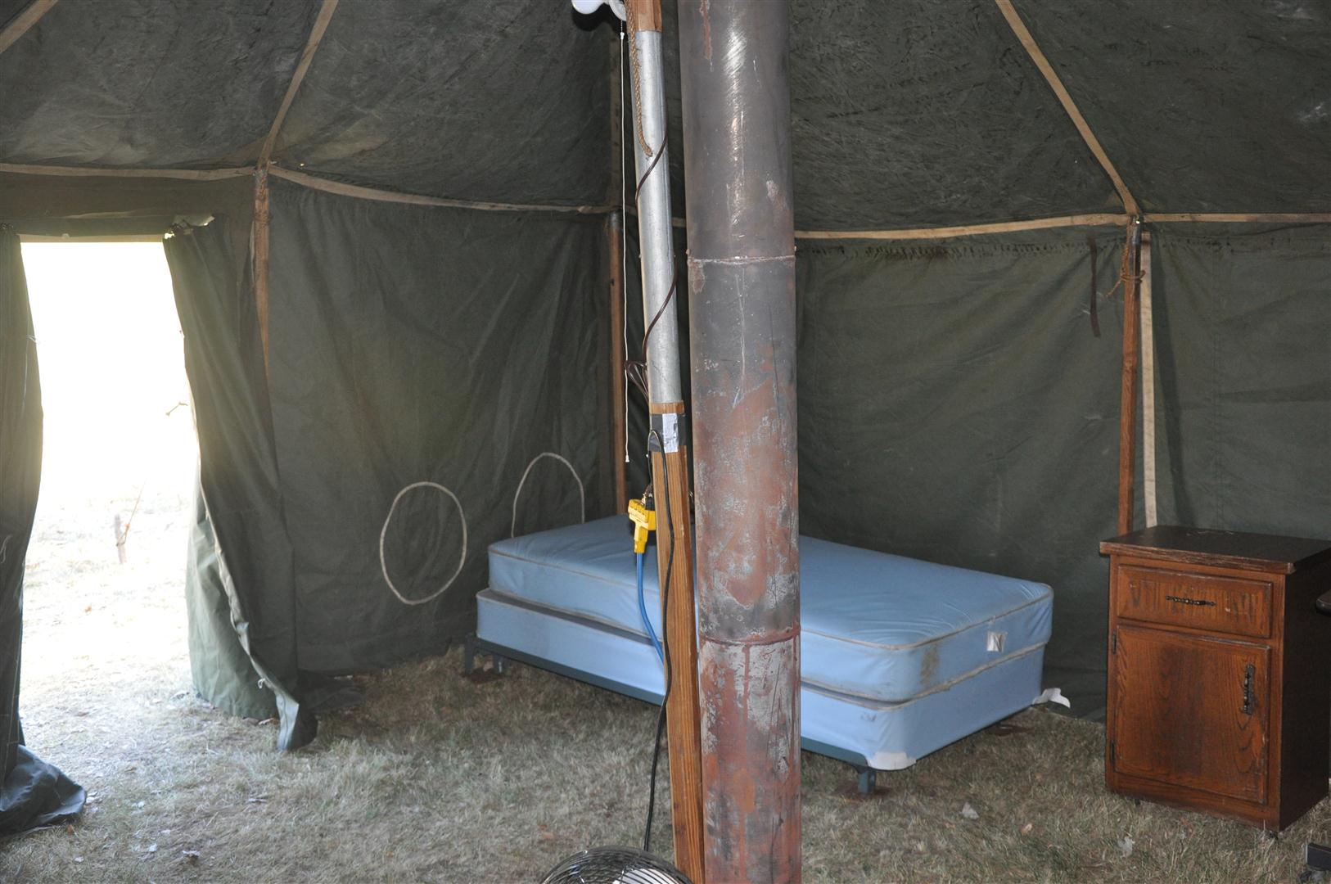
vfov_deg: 34.1
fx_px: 1440
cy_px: 442
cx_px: 666
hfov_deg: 49.6
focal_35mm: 39
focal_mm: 26
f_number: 4
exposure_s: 1/60
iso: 800
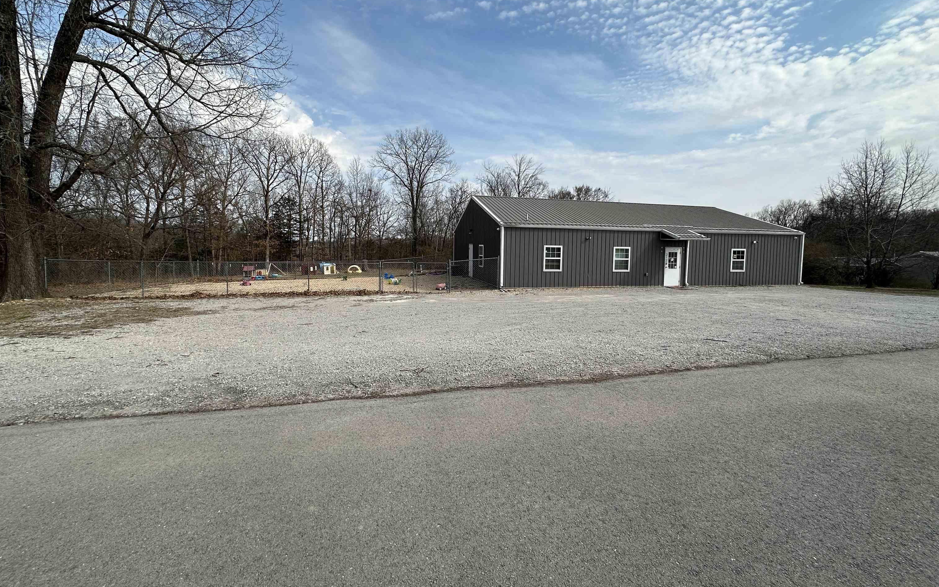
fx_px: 384
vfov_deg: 74.6
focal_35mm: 15
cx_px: 470
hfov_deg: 101.5
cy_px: 268
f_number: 2.2
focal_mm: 2.22
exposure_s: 1/2353
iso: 50
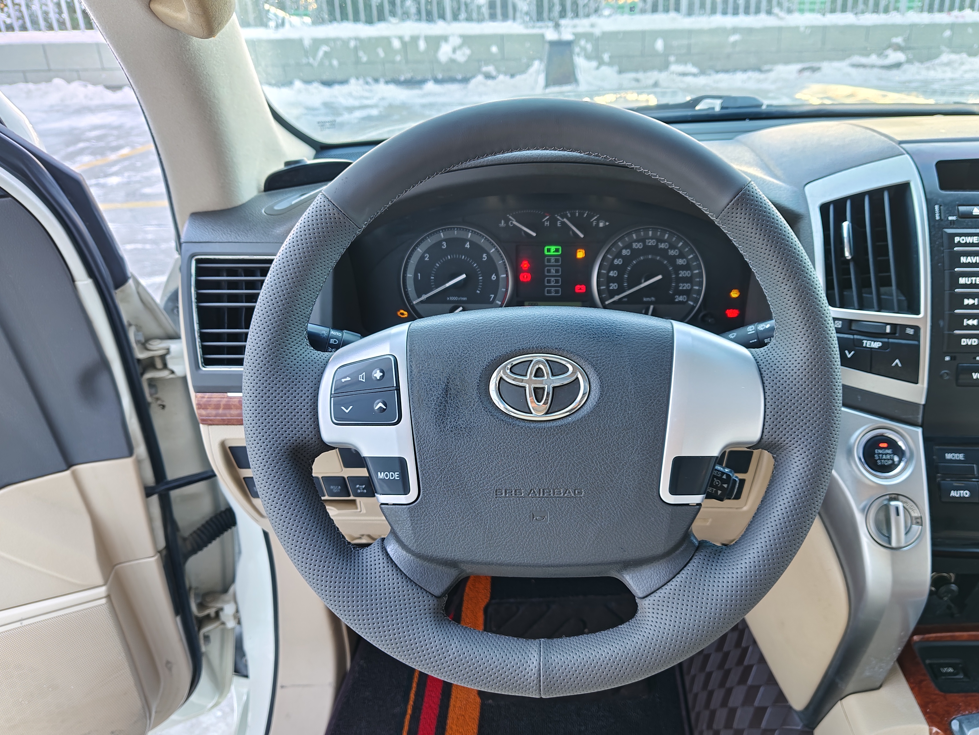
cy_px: 373
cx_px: 547
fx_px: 735
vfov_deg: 53.1
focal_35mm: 26
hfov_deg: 67.1
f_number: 1.88
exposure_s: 1/20
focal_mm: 5.56
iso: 72
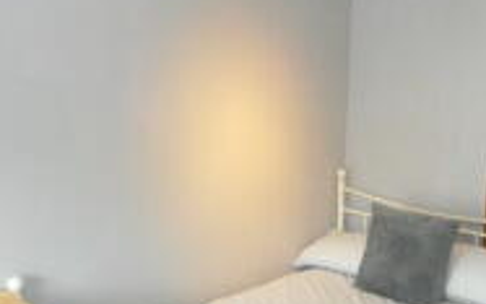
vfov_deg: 32.4
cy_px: 212
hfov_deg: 50.2
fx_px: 517
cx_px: 278
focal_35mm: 39
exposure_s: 1/60
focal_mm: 10
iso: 800
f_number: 4
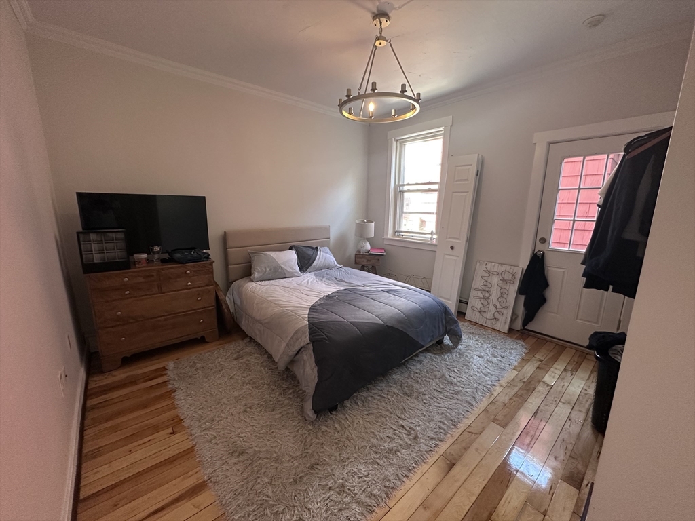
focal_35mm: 14
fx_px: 281
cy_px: 260
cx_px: 348
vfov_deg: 85.7
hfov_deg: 102.1
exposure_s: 1/60
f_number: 2.2
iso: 200
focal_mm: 2.22
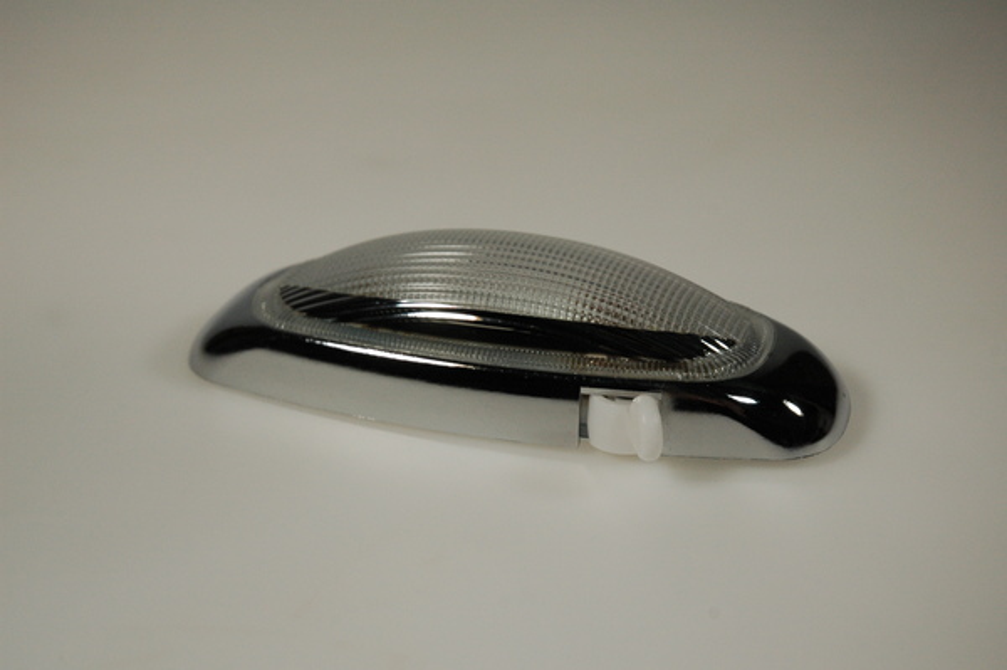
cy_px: 335
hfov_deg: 27.0
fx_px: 2096
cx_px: 504
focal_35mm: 75
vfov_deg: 18.2
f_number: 9
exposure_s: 1/320
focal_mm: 50
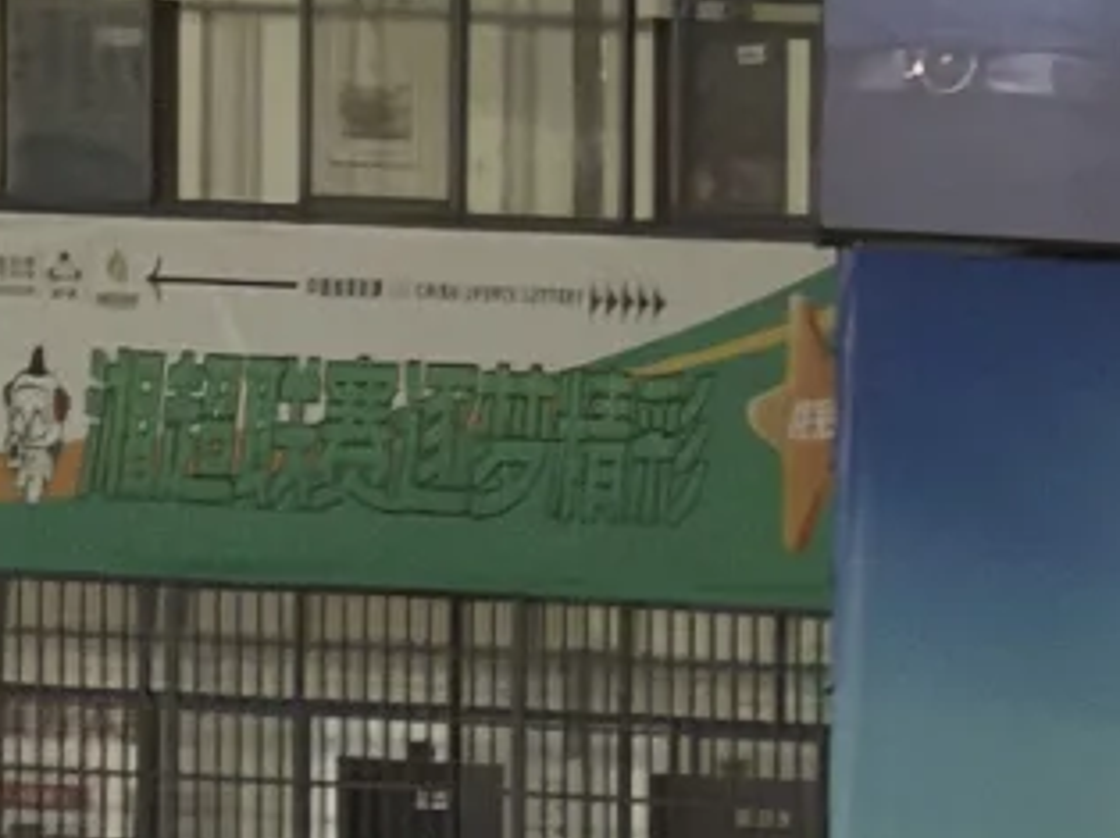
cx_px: 1666
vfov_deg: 1.6
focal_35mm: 918
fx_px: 29679
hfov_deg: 2.2
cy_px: -460
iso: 200
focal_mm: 16.89
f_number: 2.8
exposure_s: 1/100
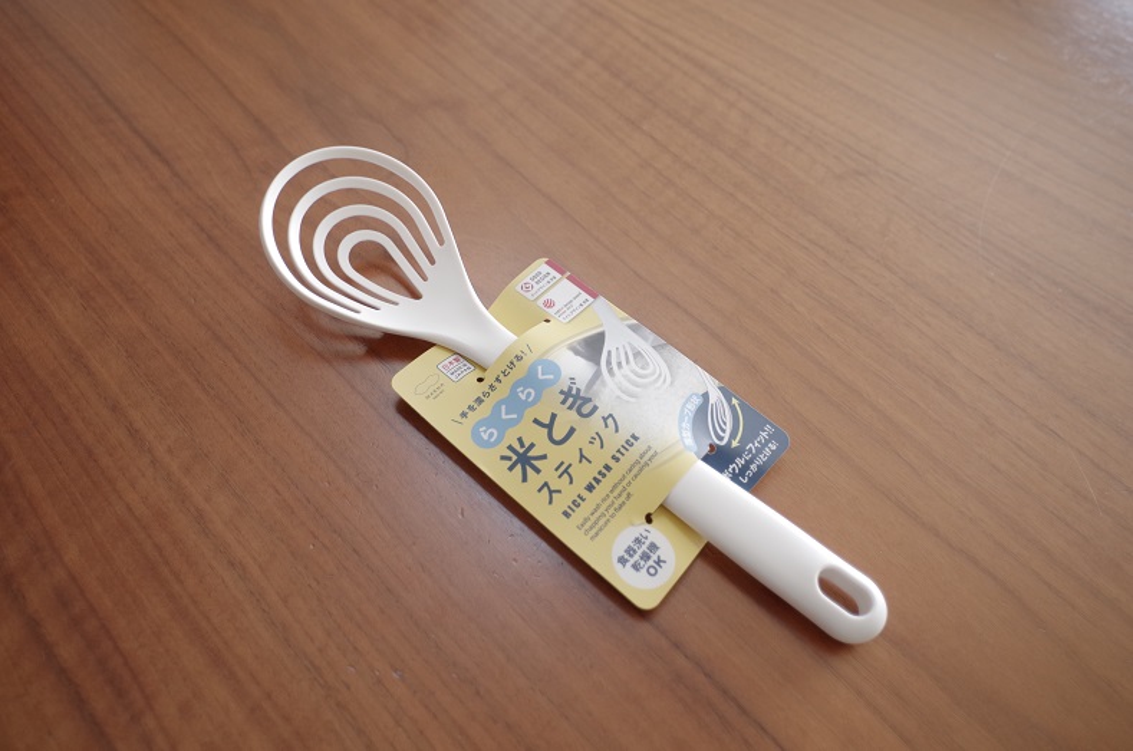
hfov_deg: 78.7
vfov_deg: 57.0
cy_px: 376
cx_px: 566
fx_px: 691
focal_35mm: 22
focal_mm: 15
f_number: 4
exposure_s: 1/40
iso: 200
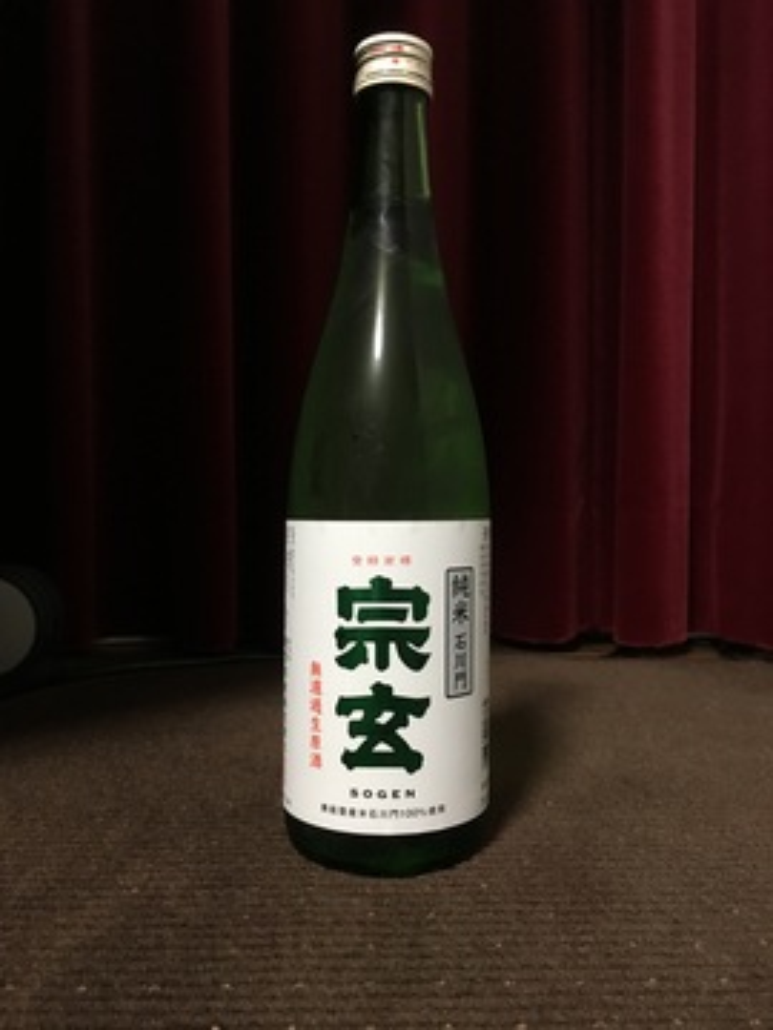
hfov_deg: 48.2
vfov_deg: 61.7
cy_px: 515
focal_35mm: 29
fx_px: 863
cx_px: 386
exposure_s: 1/15
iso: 200
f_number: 2.2
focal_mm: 4.15
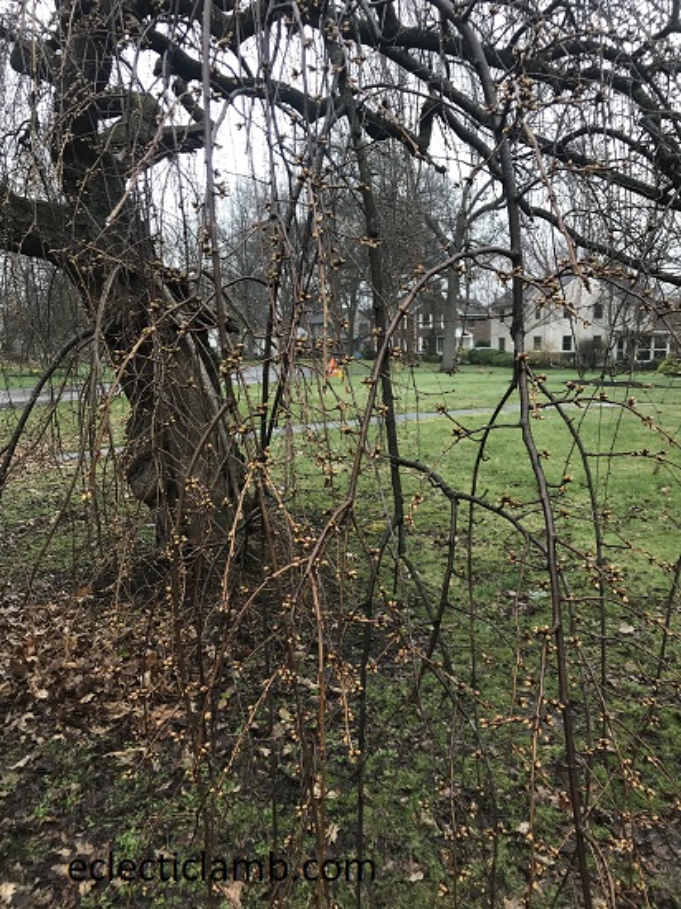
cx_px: 340
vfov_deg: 63.5
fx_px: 735
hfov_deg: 49.7
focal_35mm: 28
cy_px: 454
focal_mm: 3.99
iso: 20
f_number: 1.8
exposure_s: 1/213
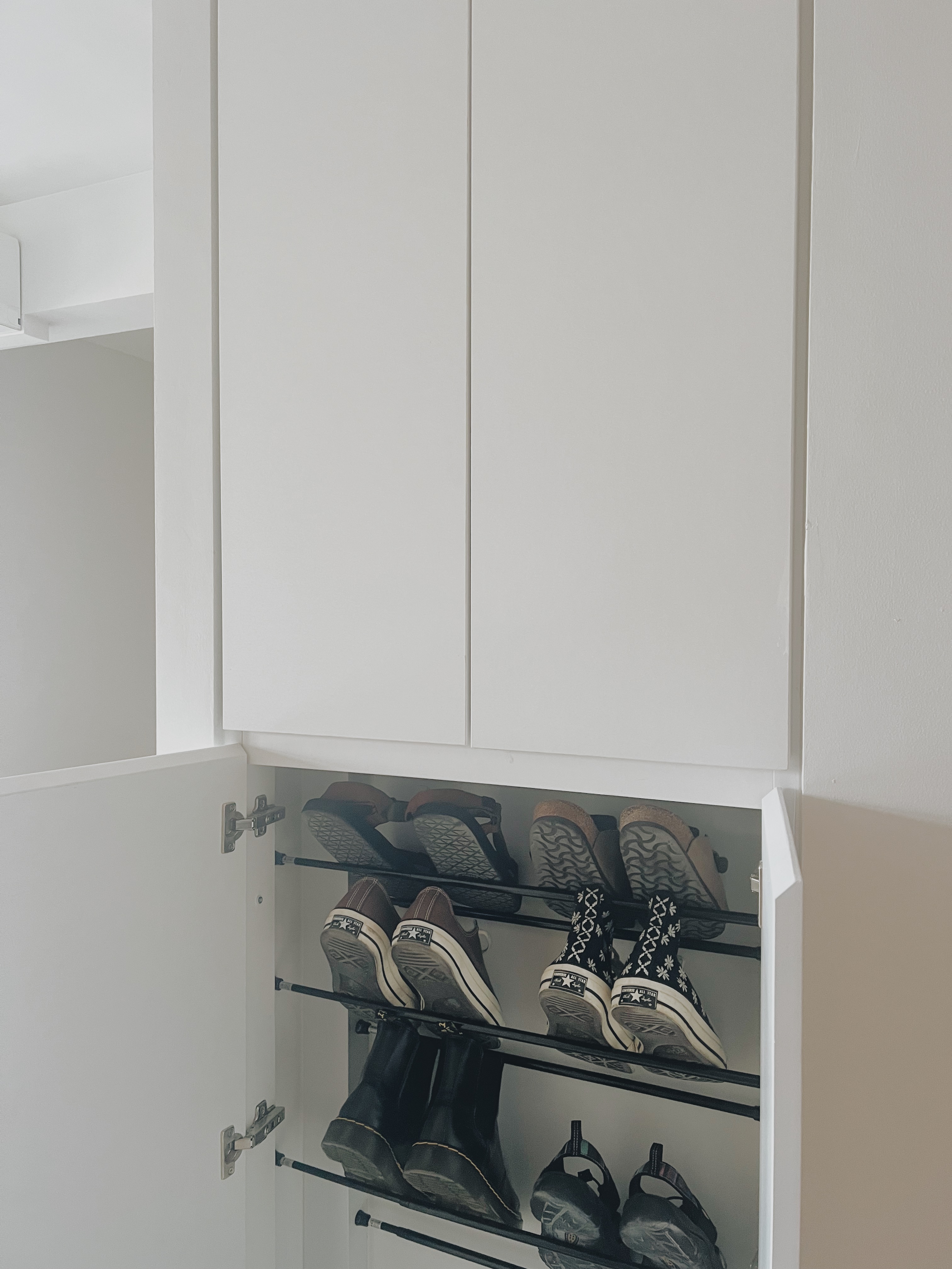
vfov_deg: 67.3
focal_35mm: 26
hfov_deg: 53.1
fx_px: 953
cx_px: 476
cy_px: 634
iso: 125
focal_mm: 5.7
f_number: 1.5
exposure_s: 1/75
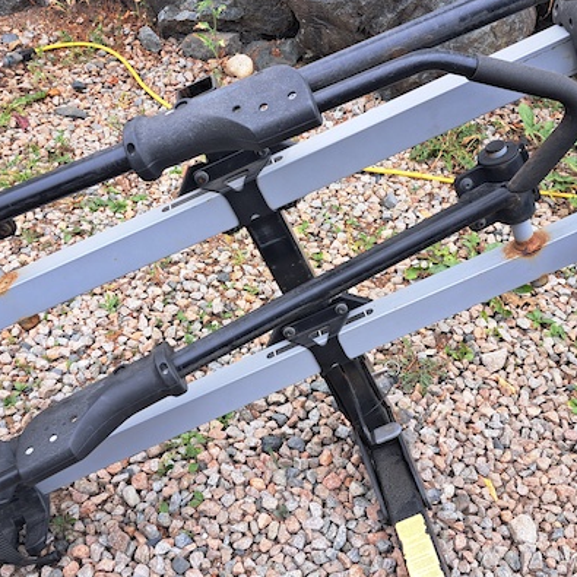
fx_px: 811
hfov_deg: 39.2
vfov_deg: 39.2
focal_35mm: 43
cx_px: 299
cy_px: 276
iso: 50
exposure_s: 1/175
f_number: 1.8
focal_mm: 5.23
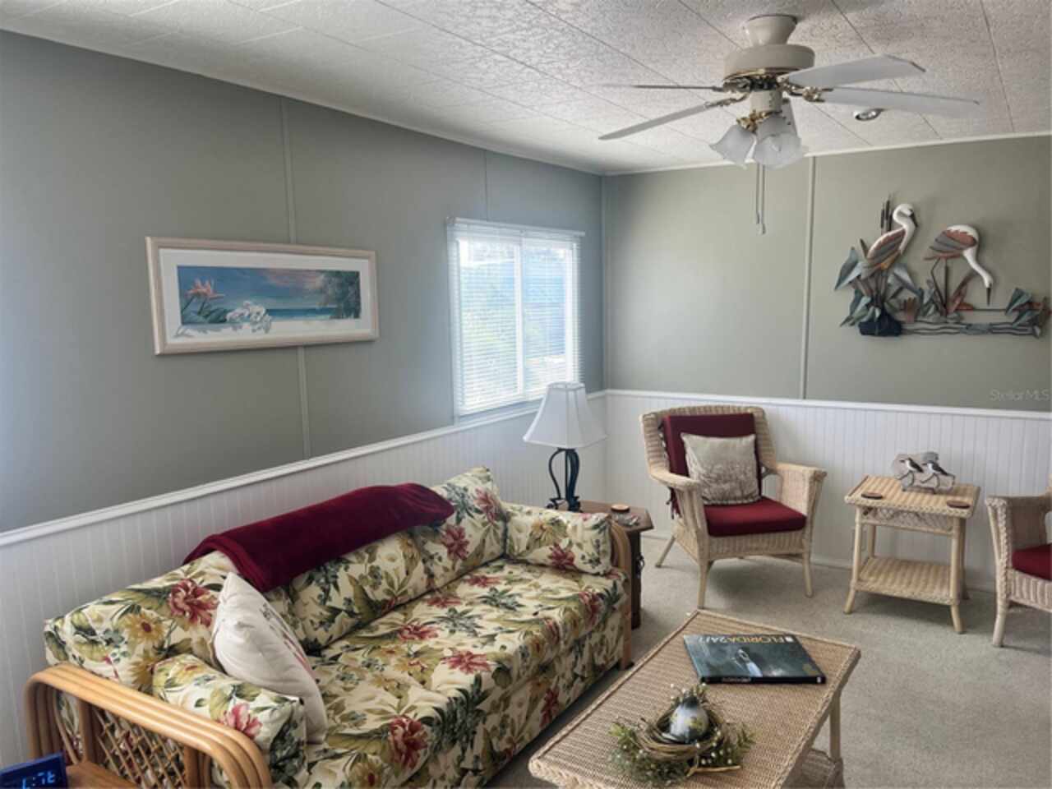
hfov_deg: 67.3
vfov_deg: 53.1
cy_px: 394
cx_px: 526
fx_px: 790
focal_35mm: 26
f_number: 1.6
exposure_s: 1/255
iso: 40
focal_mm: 5.1
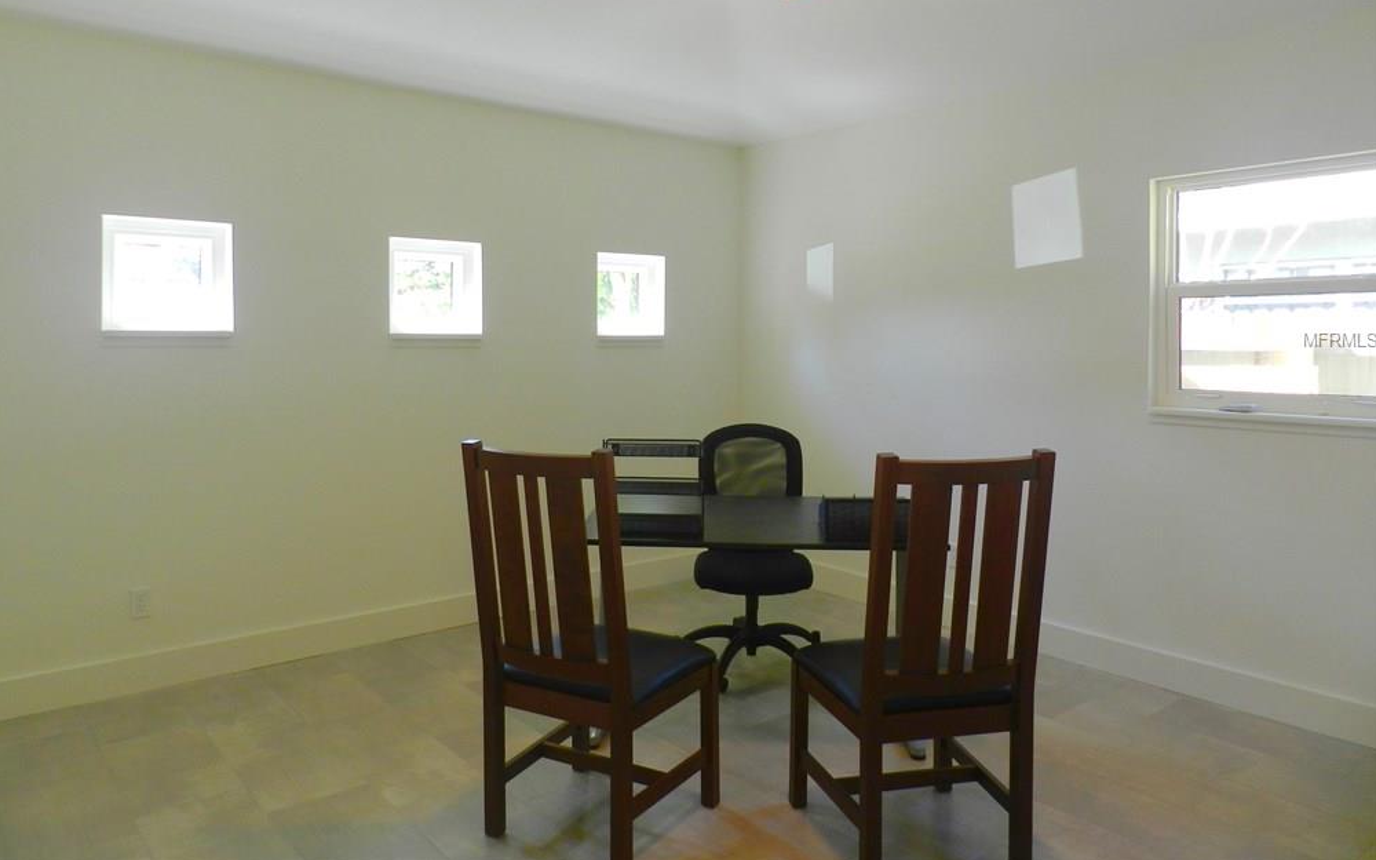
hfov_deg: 72.6
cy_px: 339
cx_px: 679
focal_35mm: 25
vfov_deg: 48.9
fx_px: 937
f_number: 3.4
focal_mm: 4
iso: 160
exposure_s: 1/30
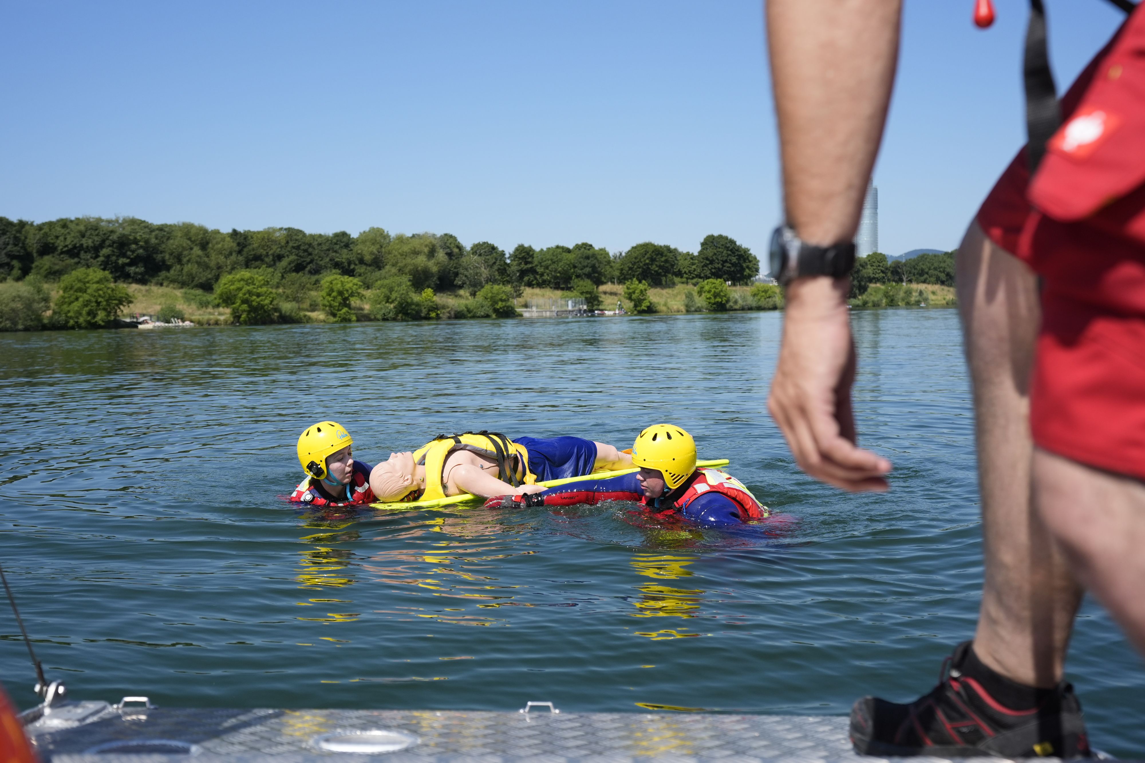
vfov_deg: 38.9
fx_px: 1081
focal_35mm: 34
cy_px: 382
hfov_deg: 55.8
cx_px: 572
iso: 400
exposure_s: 1/3200
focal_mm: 34
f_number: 4.5
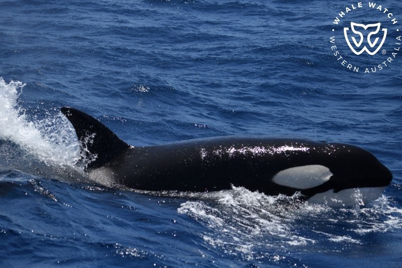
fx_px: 1730
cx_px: 201
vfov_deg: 8.9
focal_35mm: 155
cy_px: 134
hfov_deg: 13.3
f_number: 5.3
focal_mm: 155
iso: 640
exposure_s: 1/8000
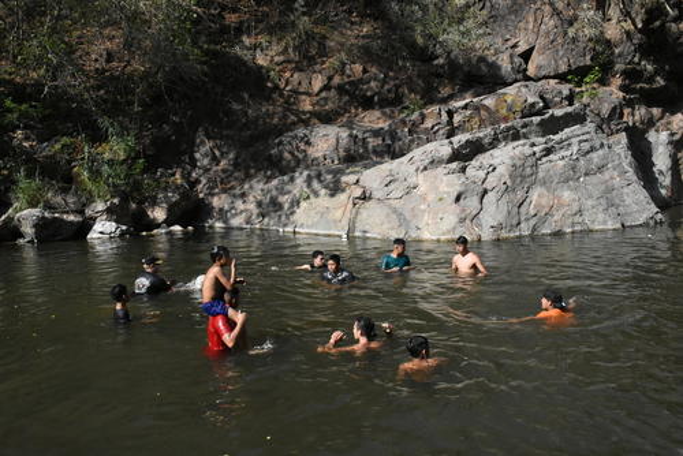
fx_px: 569
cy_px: 228
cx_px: 342
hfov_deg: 61.9
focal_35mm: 30
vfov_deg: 43.7
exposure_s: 1/1250
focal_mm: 20
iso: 3200
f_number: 18
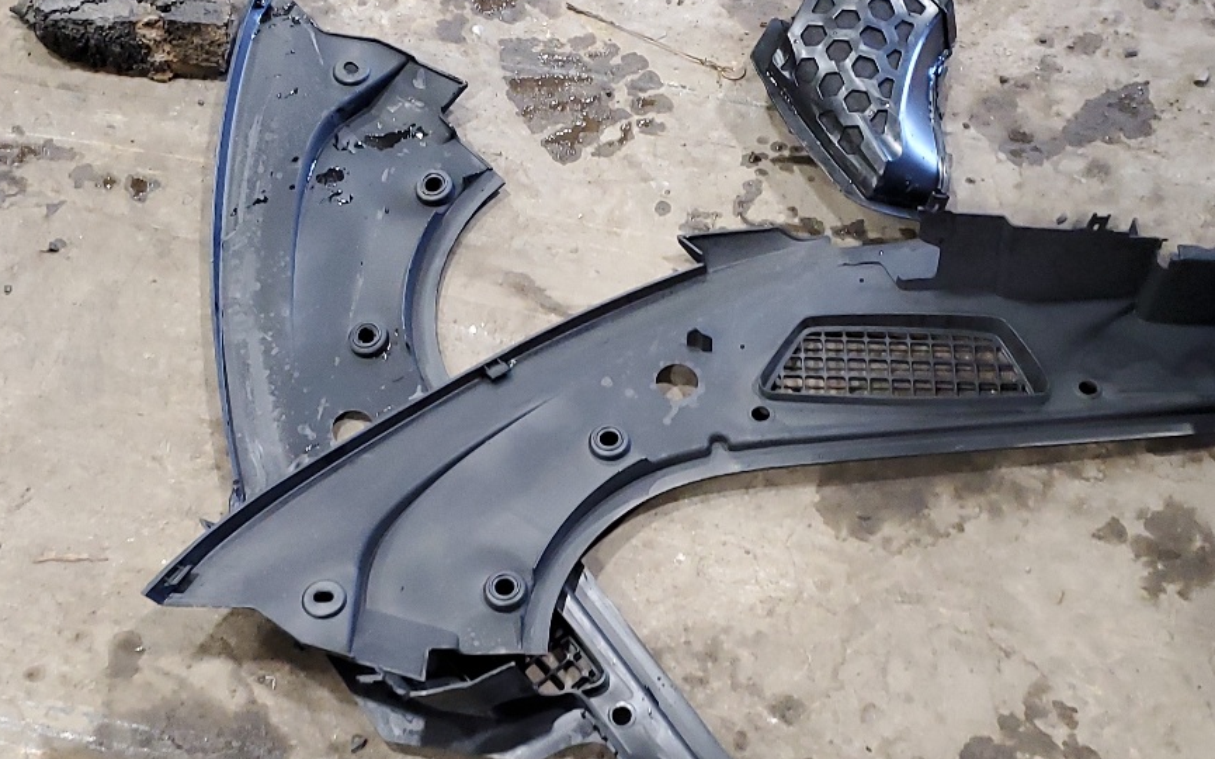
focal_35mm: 51
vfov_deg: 25.1
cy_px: 533
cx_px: 614
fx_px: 1688
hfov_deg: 39.6
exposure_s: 1/60.2
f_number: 1.5
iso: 274
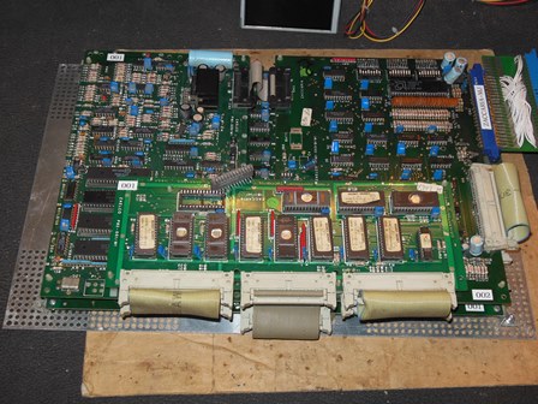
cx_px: 269
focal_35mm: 43
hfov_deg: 43.9
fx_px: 668
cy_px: 202
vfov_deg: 33.6
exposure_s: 1/30
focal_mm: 7.7
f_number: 3.8
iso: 200
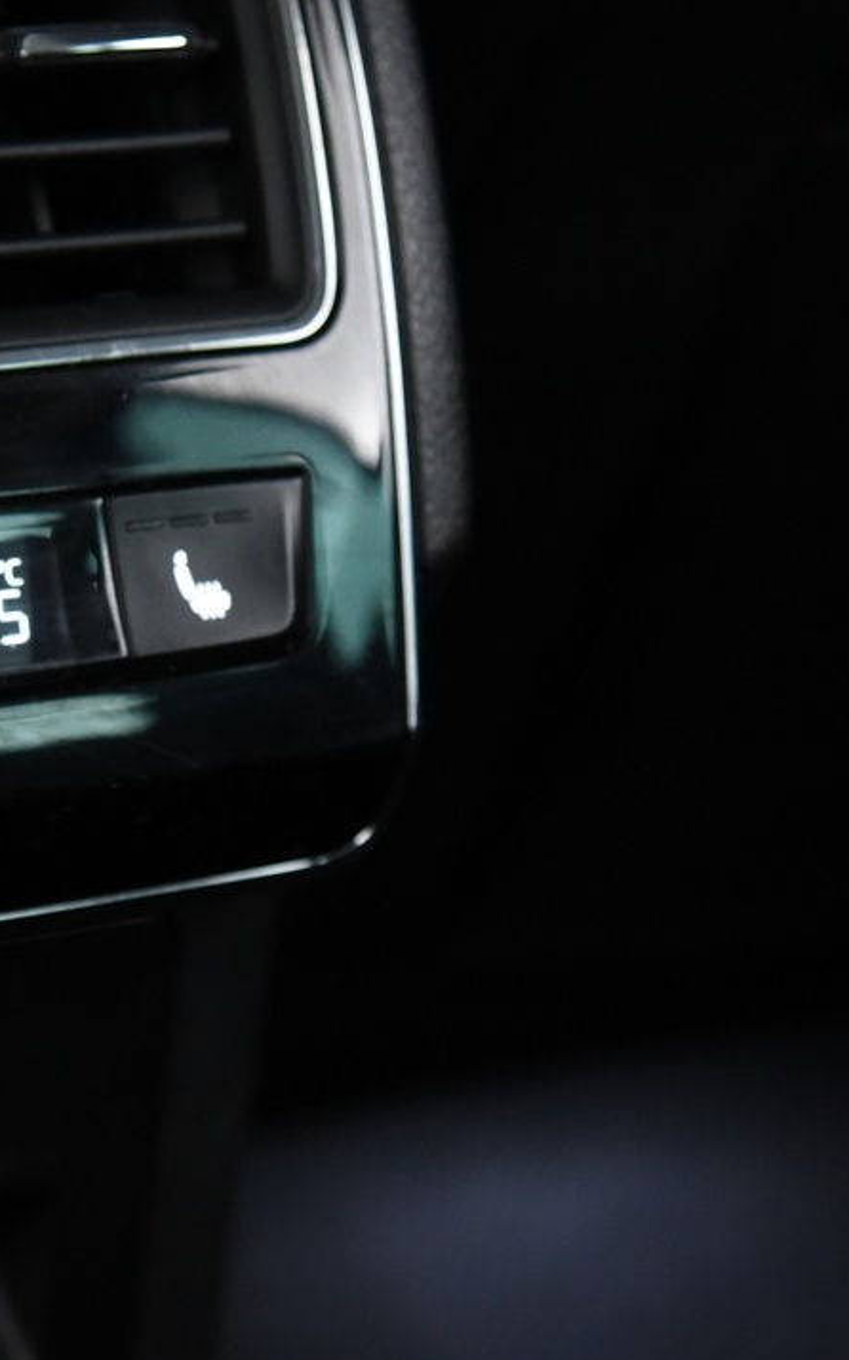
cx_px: -141
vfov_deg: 15.6
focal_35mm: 134
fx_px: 4963
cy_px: 585
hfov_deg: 9.7
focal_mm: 58
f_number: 4
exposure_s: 1/20
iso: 4000
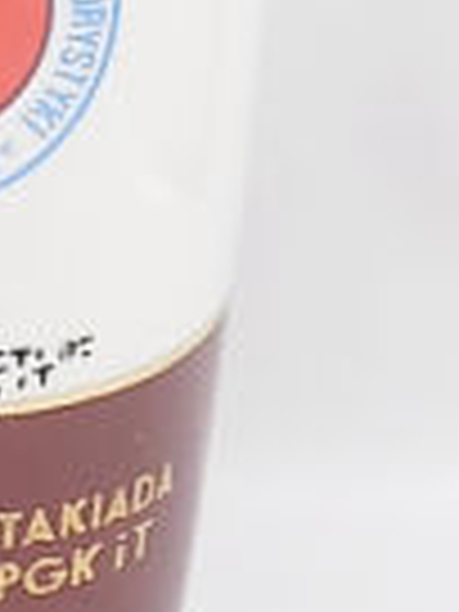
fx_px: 2882
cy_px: -310
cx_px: -40
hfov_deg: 9.0
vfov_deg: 11.6
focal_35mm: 163
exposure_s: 1/320
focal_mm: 6.6
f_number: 3.5
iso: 200
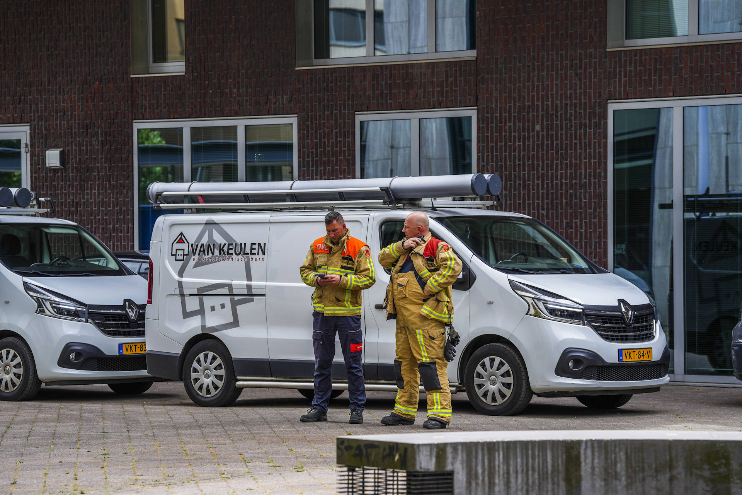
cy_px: 248
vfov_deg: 9.2
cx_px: 371
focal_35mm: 149
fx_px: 3071
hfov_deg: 13.8
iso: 100
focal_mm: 149
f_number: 5
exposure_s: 1/320
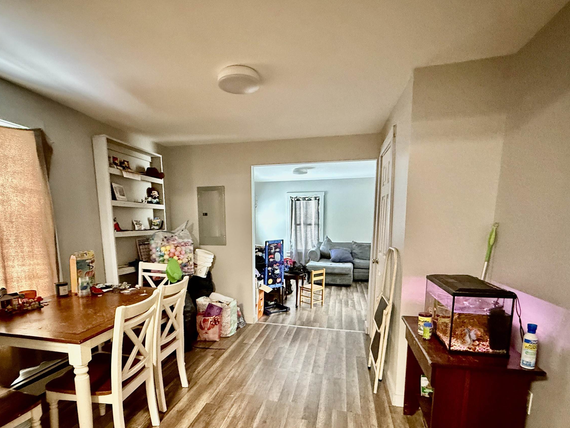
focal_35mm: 19
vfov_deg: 67.4
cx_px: 264
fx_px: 313
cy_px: 274
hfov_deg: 84.5
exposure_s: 1/40
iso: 1000
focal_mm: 2.22
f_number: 2.2
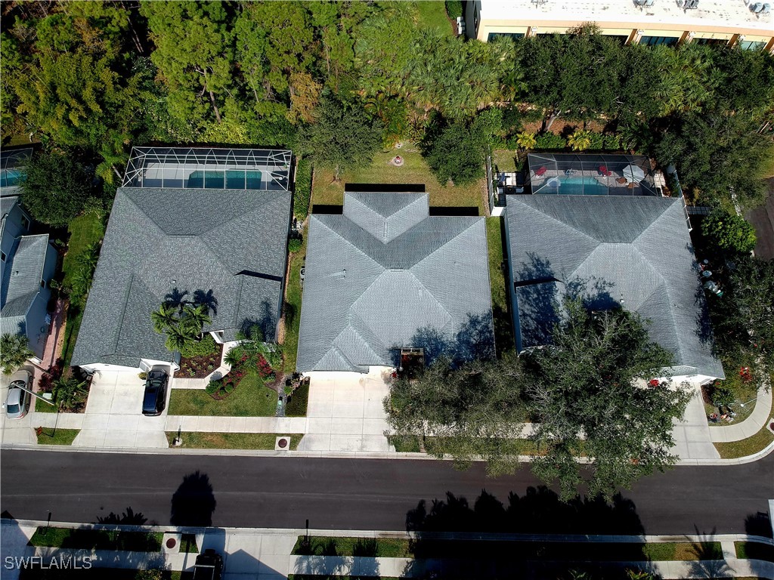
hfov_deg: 69.4
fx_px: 559
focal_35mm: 25
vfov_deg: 54.9
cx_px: 387
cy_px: 290
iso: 100
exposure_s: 1/833
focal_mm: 4.49
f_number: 2.6
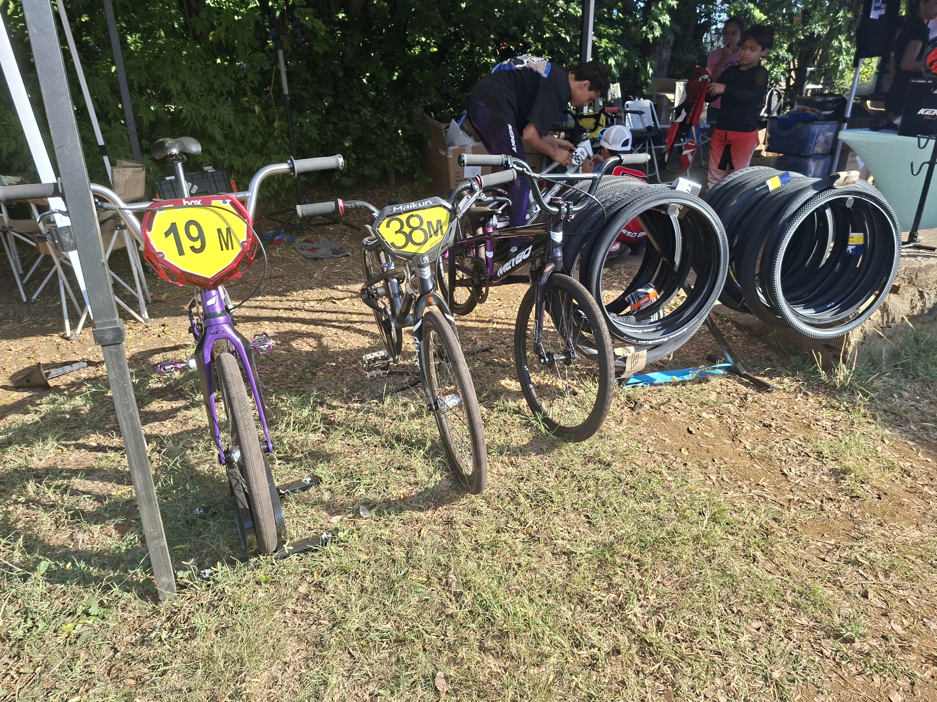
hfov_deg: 73.9
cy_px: 351
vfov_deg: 58.9
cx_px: 468
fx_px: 623
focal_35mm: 23
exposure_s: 1/944
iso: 50
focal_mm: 5.54
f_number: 1.8
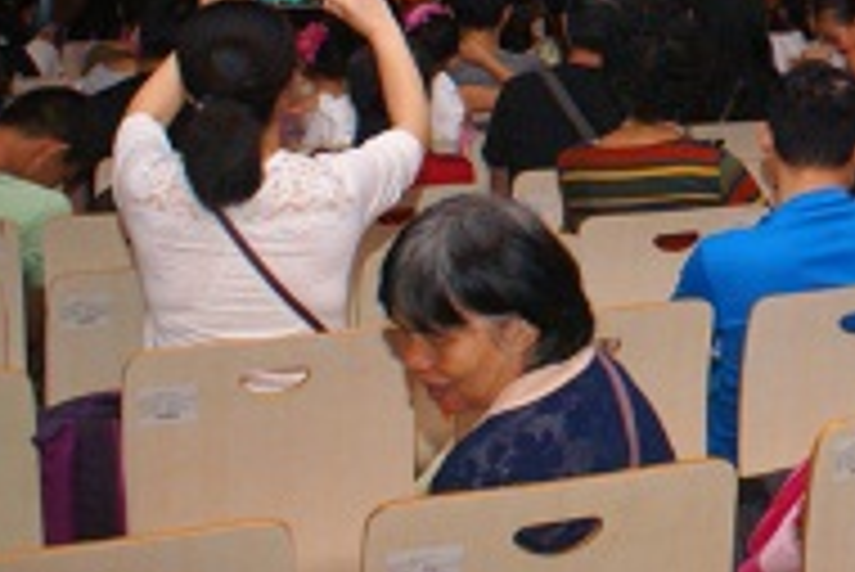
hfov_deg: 23.1
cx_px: 1071
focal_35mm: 79
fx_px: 1878
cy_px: -18
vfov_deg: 16.9
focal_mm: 20
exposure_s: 1/60
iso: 800
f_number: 4.5
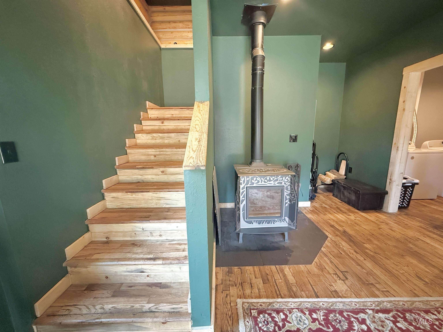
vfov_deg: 85.7
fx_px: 179
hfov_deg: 102.1
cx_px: 222
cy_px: 166
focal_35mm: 14
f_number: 2.2
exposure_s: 1/40
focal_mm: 2.22
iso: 1250
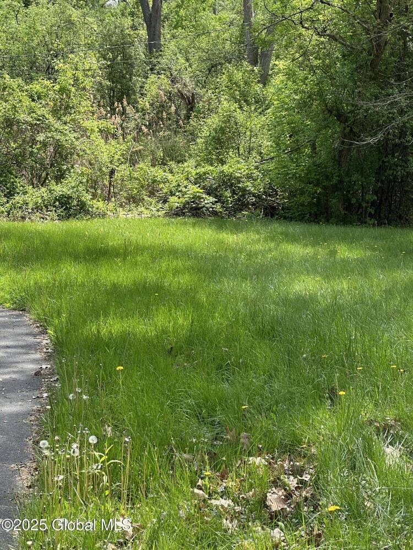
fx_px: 1225
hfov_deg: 19.1
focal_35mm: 77
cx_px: 206
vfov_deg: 25.3
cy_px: 275
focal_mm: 9
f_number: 2.8
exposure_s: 1/268
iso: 32
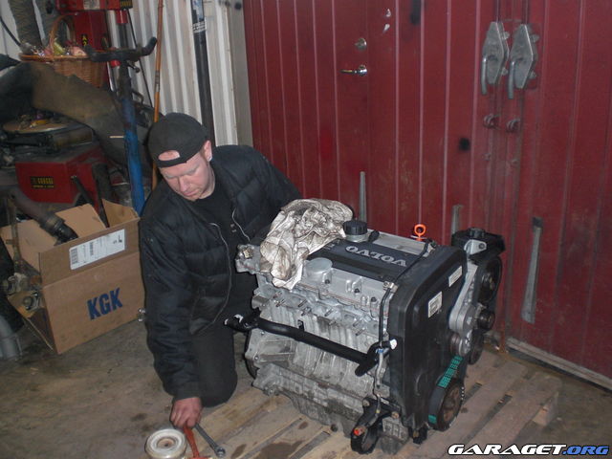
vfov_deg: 39.7
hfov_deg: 51.4
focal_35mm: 36
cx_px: 306
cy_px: 230
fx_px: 636
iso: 200
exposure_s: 1/60
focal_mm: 6.3
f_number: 3.1
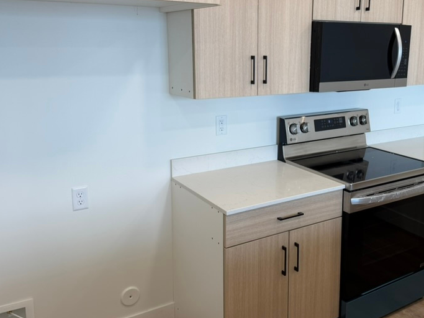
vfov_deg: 39.4
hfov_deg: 51.0
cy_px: 122
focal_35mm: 36
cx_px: 256
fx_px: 441
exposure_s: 1/120
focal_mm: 6.76
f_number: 1.78
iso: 64
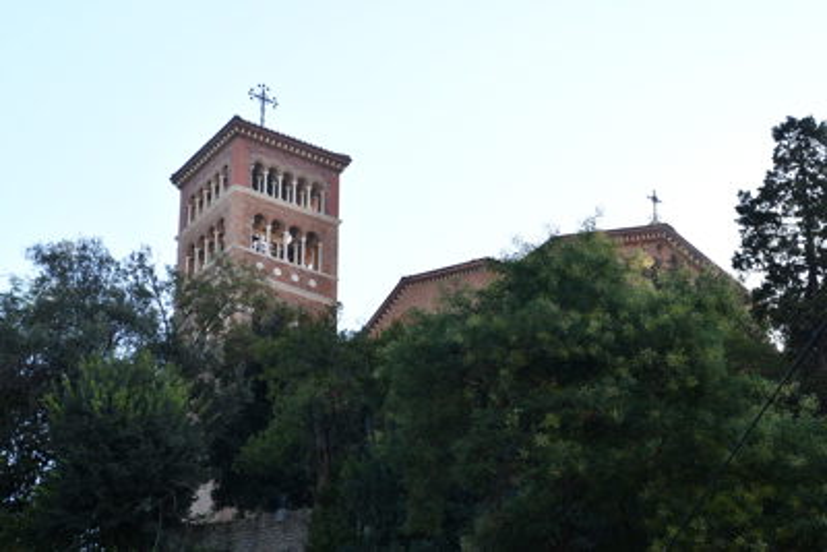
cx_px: 414
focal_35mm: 87
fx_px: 1999
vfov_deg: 15.7
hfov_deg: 23.4
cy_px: 276
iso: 100
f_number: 5
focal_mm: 58
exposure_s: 1/250
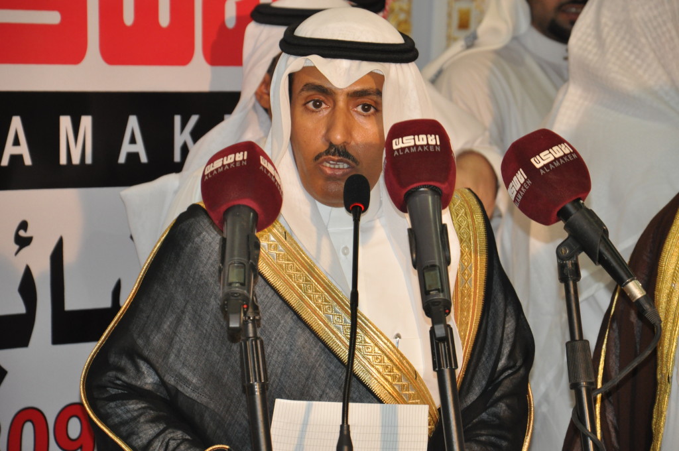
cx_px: 340
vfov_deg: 8.7
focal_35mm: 158
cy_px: 226
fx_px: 2967
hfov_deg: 13.1
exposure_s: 1/80
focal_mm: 105
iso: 1000
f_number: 6.3
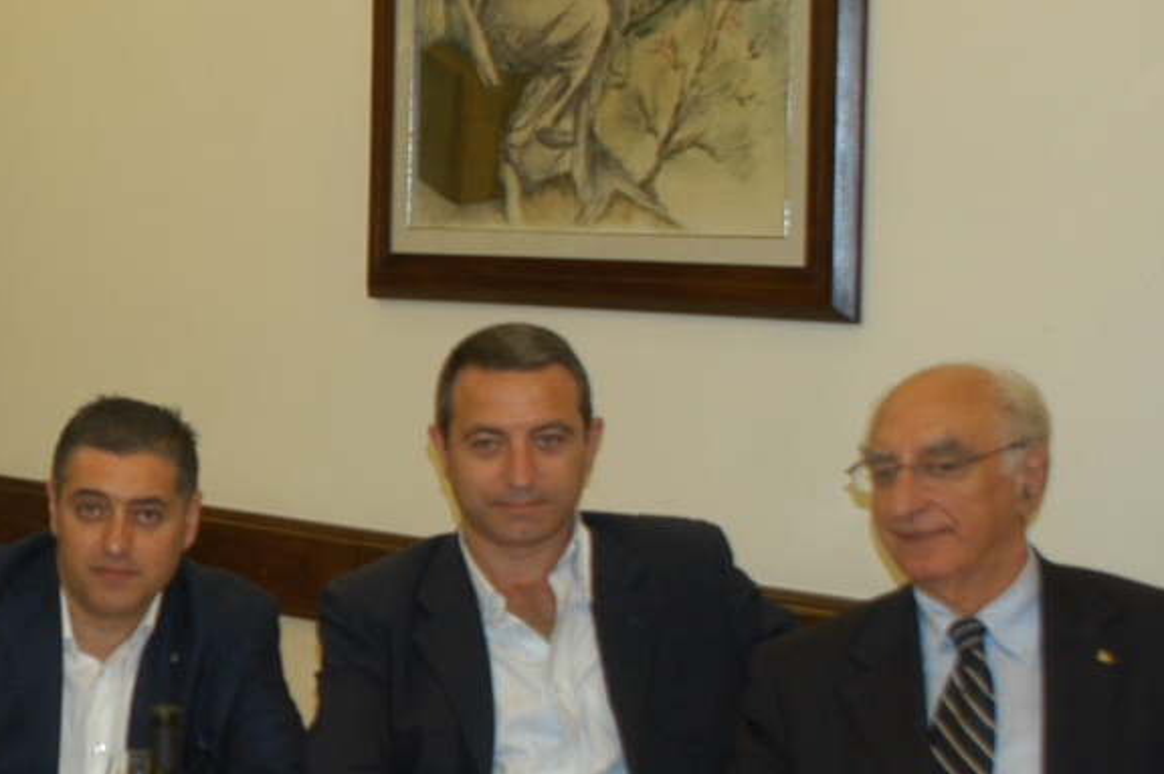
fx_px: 3037
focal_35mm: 94
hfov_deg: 20.3
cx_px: -251
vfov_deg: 14.5
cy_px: 459
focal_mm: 24
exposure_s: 1/60
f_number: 4
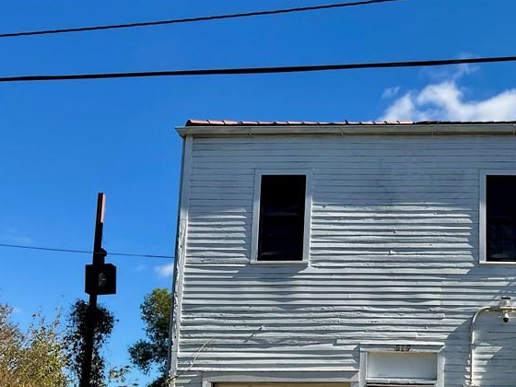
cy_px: 349
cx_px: 402
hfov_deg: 35.2
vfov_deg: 26.6
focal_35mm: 53
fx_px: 790
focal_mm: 3
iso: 16
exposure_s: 1/1848
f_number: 1.8
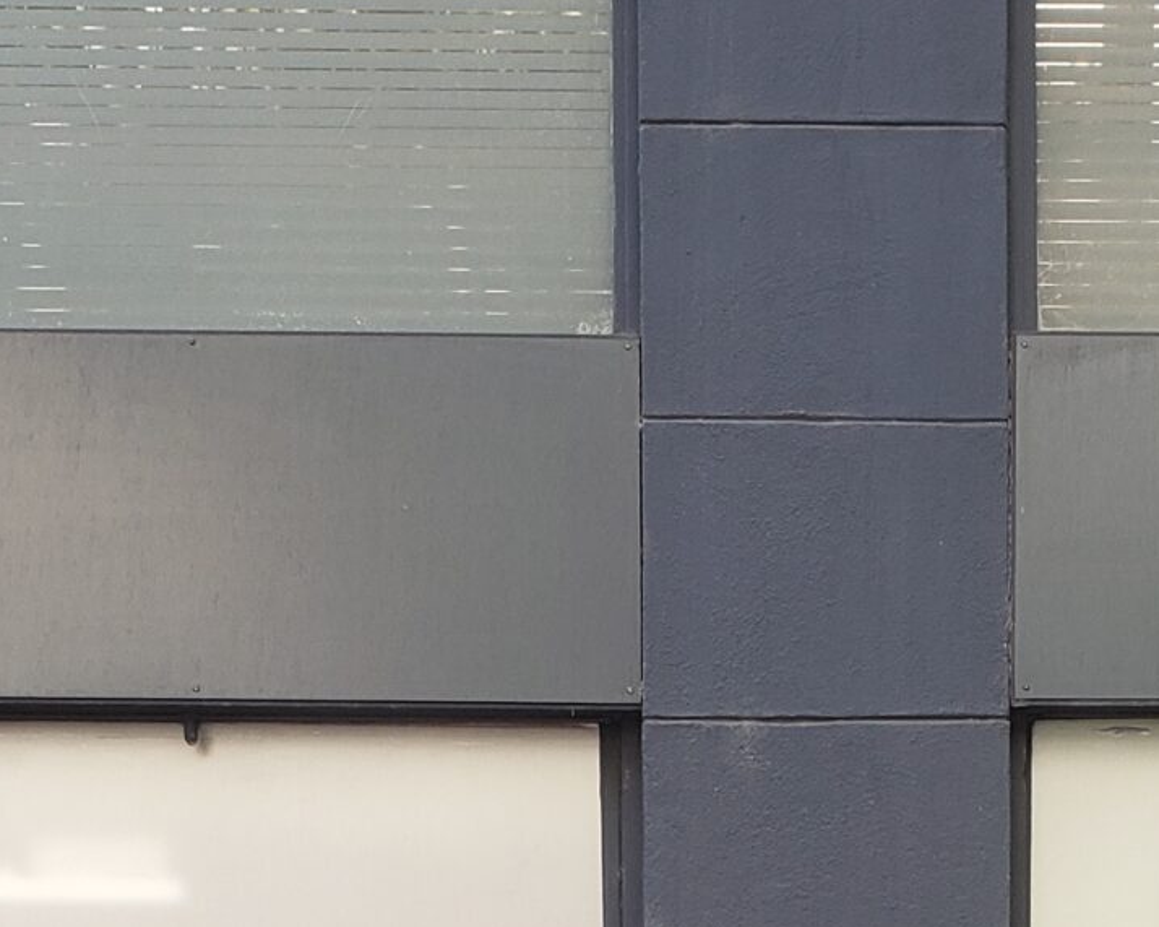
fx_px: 3121
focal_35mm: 91
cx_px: 765
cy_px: 1468
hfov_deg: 21.0
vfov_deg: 15.4
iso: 50
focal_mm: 4.3
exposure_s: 1/100
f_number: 2.4
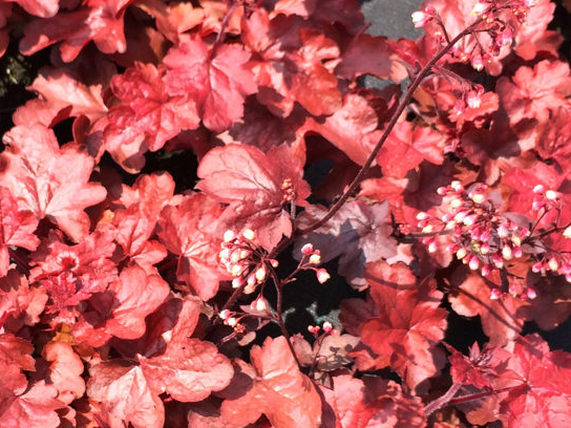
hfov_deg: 29.8
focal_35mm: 64
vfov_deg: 22.9
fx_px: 1056
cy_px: 220
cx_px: 153
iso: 32
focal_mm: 4.15
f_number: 2.2
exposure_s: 1/912
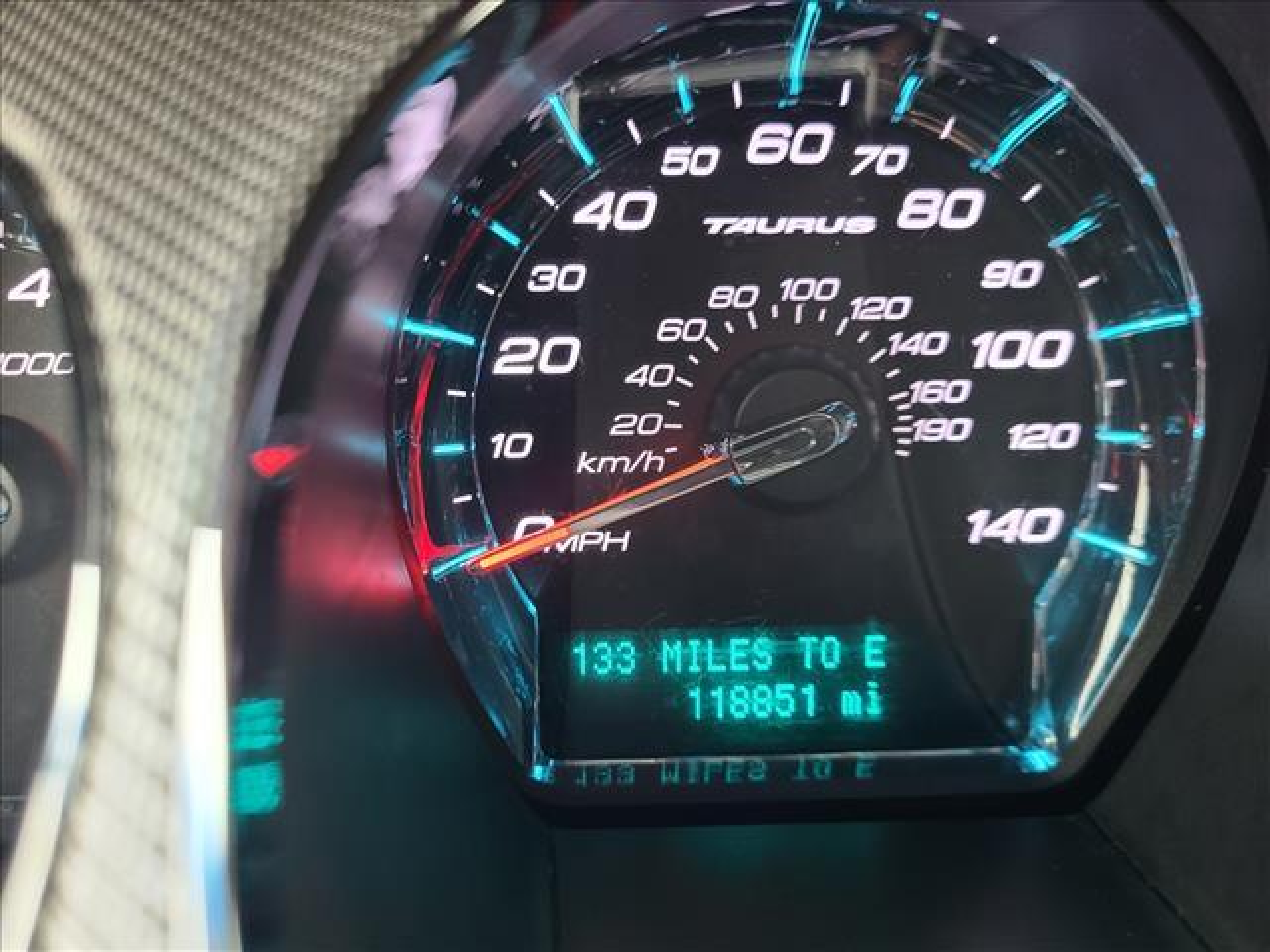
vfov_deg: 53.1
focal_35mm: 26
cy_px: 476
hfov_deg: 67.3
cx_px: 635
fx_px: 954
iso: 320
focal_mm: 5.4
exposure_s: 1/50
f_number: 1.8
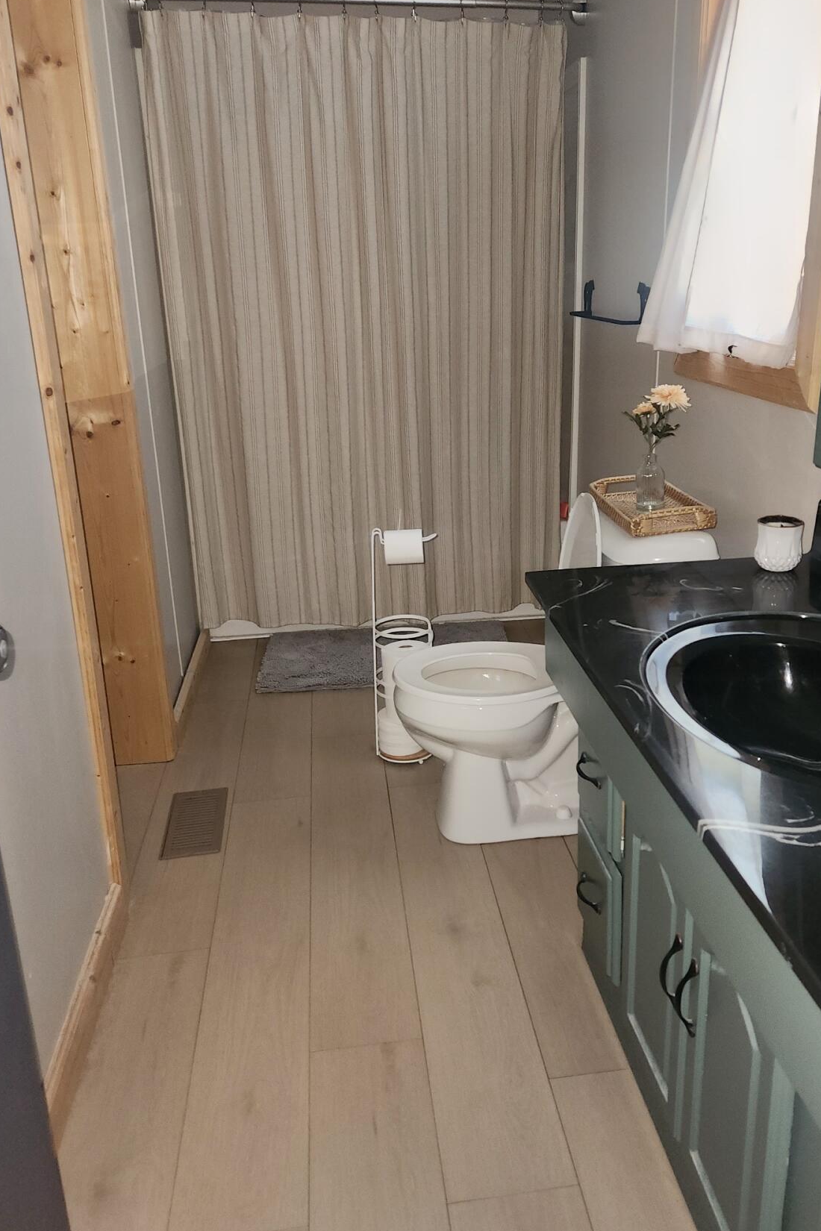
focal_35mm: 29
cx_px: 469
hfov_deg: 44.8
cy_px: 604
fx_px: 992
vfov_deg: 63.7
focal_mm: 5.4
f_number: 1.8
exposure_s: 1/14
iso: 125
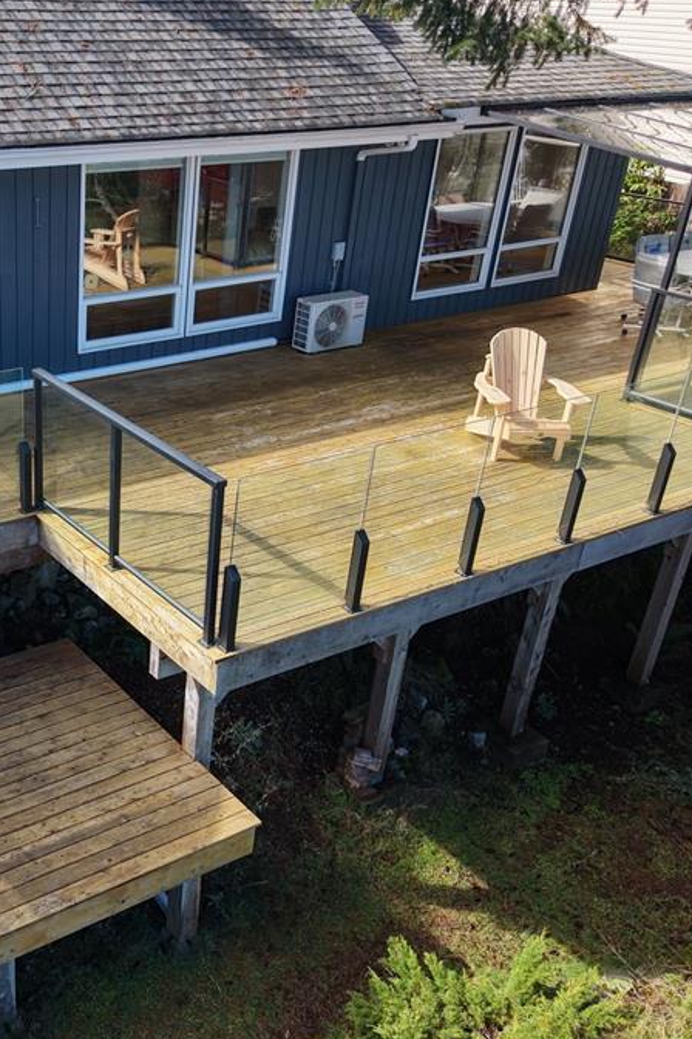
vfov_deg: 50.6
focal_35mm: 38
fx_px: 1097
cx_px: 73
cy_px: 584
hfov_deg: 33.2
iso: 400
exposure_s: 1/90
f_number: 1.8
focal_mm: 8.67
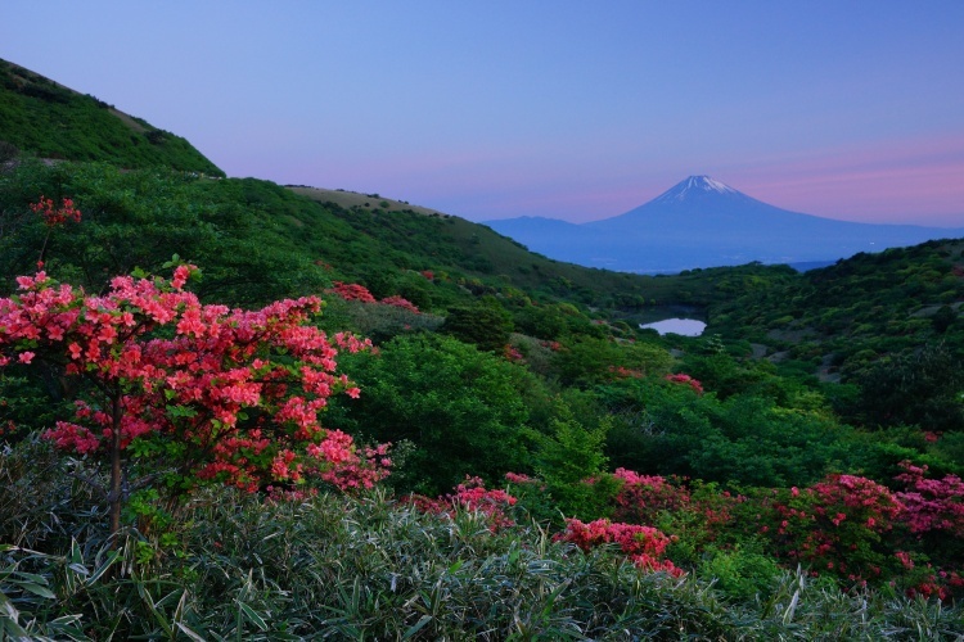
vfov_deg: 37.9
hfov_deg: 54.4
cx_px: 482
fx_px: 937
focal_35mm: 35
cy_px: 321
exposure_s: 1/8
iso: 640
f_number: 8
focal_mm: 35
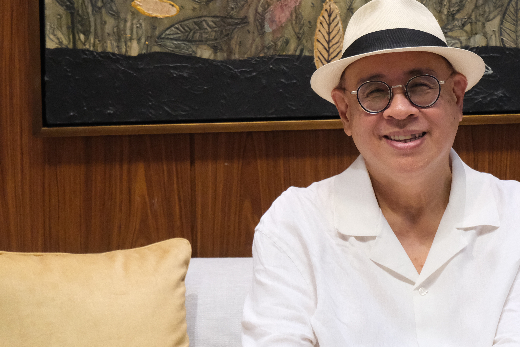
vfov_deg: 18.9
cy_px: 198
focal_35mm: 72
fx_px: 1040
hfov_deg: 27.8
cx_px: 370
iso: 6400
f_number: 4.5
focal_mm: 28
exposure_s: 1/60
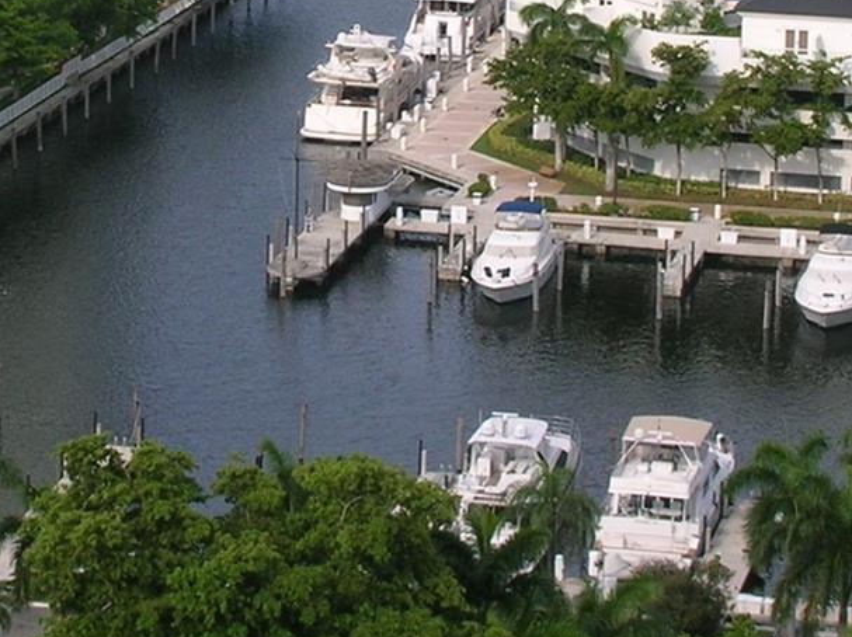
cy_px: -79
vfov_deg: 8.8
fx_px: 4082
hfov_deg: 11.9
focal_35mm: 166
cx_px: 247
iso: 50
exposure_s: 1/197
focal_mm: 10.4
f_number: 6.1
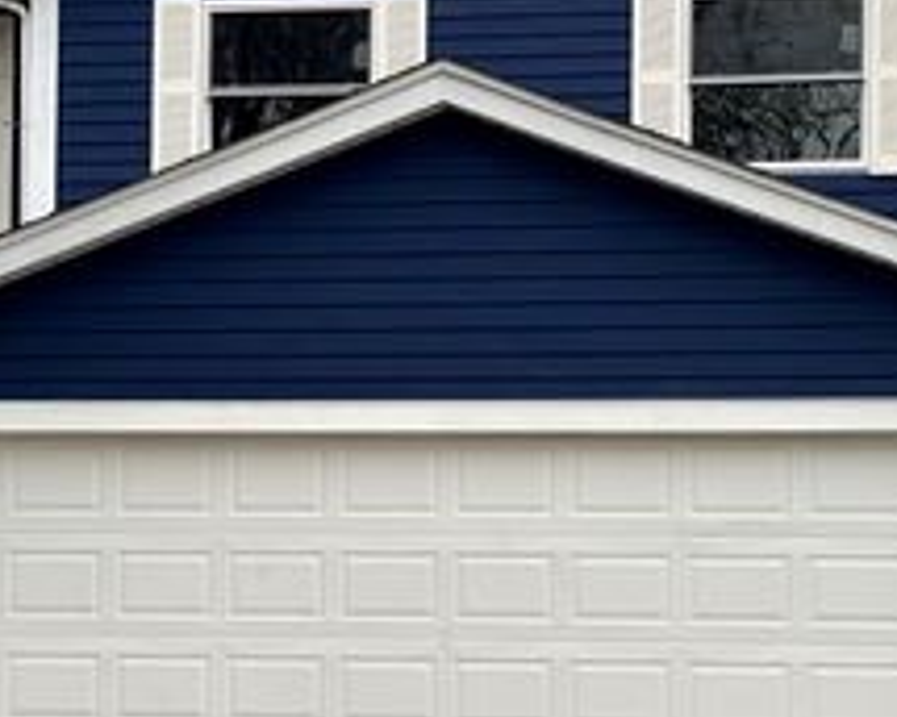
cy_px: 431
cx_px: 367
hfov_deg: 17.6
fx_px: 2894
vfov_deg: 14.1
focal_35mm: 109
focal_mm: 6.76
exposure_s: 1/366
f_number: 1.78
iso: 64
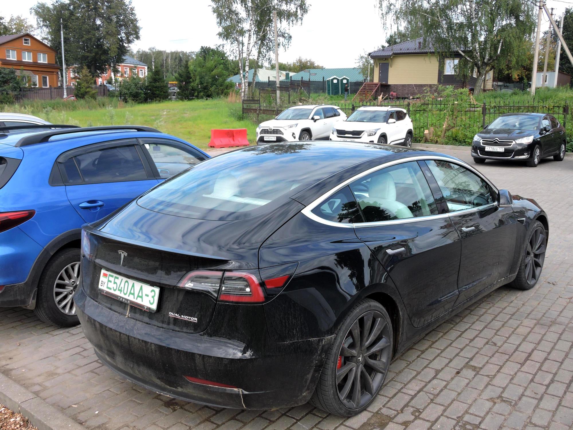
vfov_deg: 42.9
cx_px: 286
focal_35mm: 33
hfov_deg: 55.4
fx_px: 546
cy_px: 215
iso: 100
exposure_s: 1/250
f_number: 3.6
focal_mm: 5.9
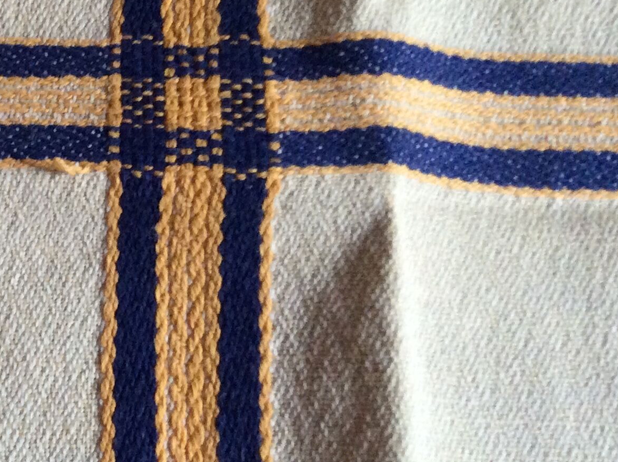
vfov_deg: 20.7
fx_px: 1266
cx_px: -26
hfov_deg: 25.8
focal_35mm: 71
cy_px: 210
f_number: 2.4
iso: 200
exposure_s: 1/25
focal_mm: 3.3
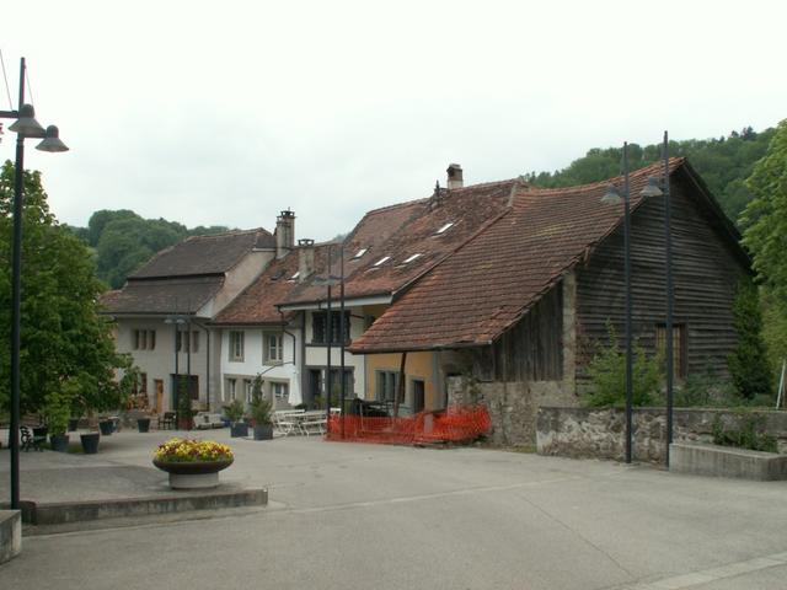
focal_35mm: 35
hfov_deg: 52.6
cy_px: 295
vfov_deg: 40.7
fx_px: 796
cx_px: 394
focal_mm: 5.86
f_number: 5.6
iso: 50
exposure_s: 1/125
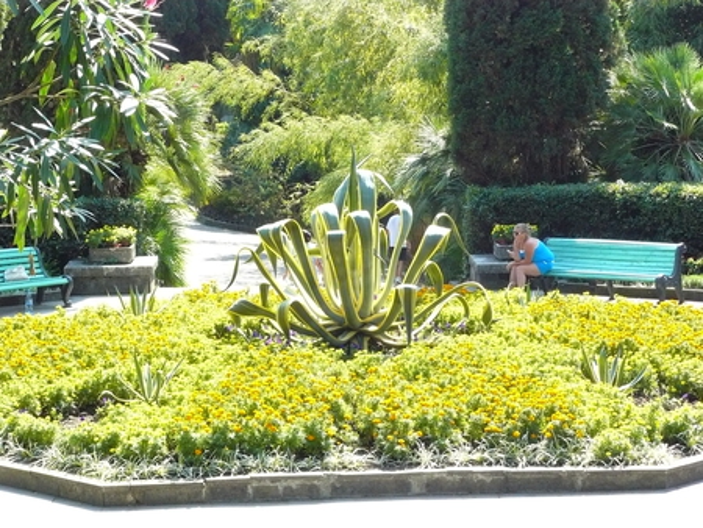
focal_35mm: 97
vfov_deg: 15.3
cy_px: 264
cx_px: 352
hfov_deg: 20.2
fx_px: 1971
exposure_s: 1/250
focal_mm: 16.2
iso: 400
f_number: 5
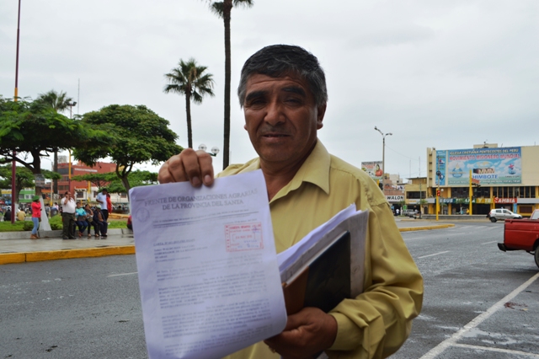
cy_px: 180
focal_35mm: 33
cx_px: 270
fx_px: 494
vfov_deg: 39.9
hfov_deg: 57.2
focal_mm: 22
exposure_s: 1/200
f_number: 7.1
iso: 100
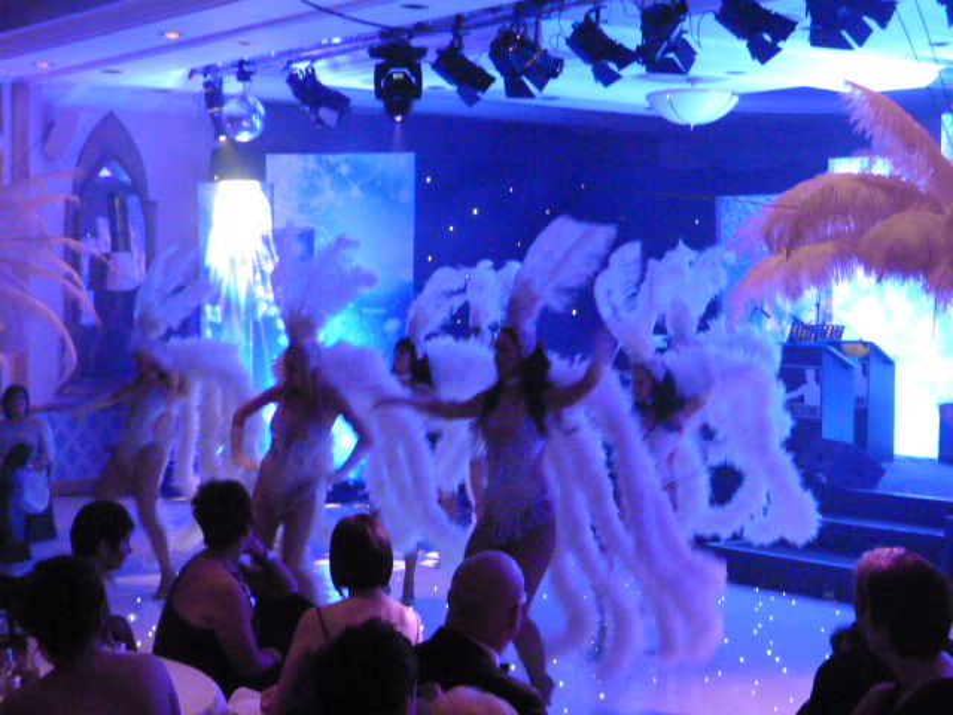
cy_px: 358
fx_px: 1845
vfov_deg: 21.9
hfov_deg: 29.0
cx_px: 476
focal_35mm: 67
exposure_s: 1/30
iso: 1600
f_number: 3.3
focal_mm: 12.1
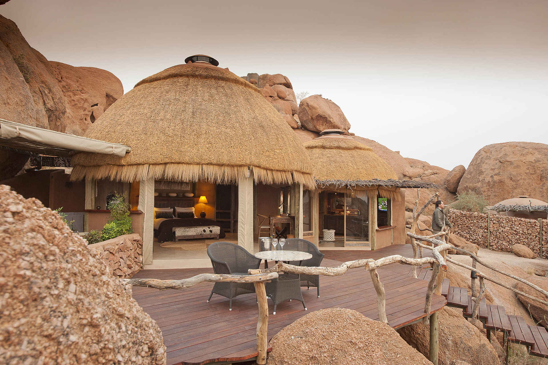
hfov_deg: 73.8
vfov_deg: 53.1
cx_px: 274
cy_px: 182
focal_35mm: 24
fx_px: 365
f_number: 11
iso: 500
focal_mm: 24
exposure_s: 1/13
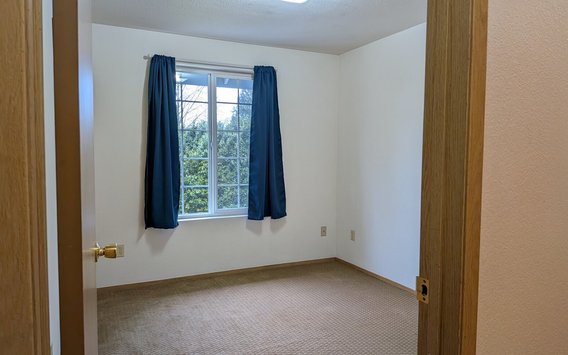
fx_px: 402
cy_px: 183
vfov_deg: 47.6
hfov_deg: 70.4
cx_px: 289
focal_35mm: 26
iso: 45
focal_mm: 4.53
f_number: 1.7
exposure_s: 1/60
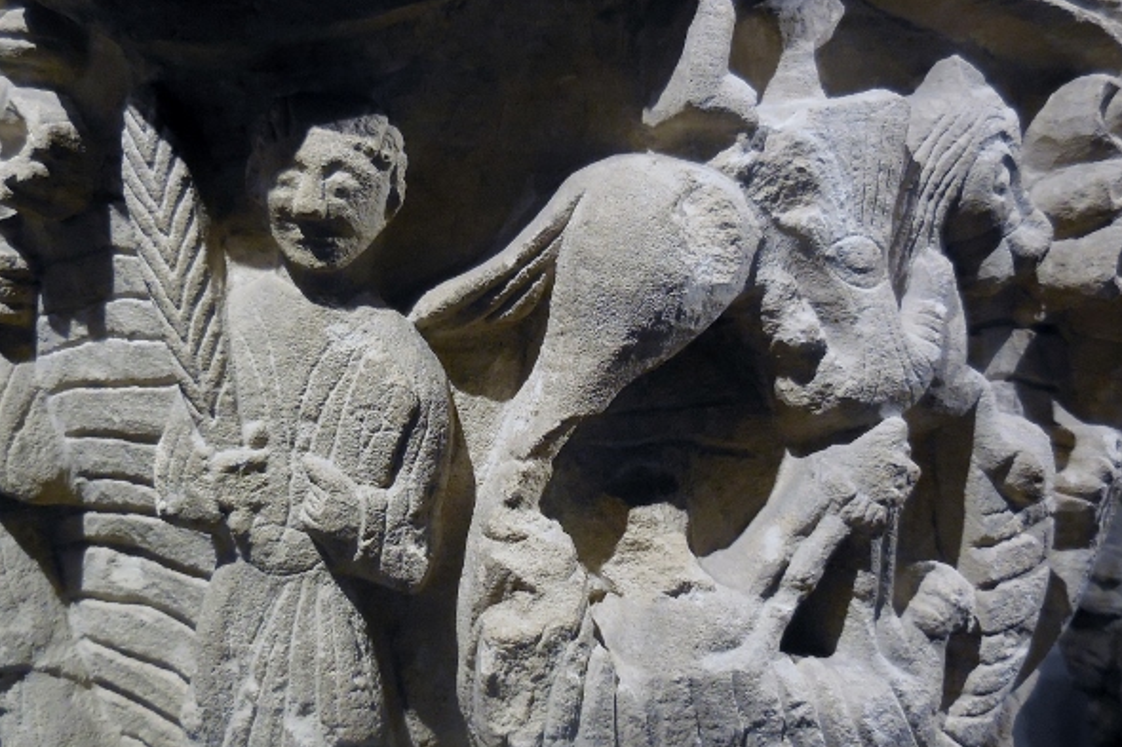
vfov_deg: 30.5
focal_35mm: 44
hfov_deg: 44.5
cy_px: 403
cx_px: 534
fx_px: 1371
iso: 360
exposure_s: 1/30
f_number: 3.9
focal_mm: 7
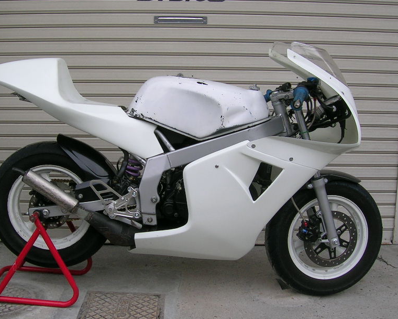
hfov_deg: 40.2
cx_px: 162
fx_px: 542
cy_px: 166
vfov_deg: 32.7
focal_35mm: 46
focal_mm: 5.4
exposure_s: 1/214
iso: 50
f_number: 4.8
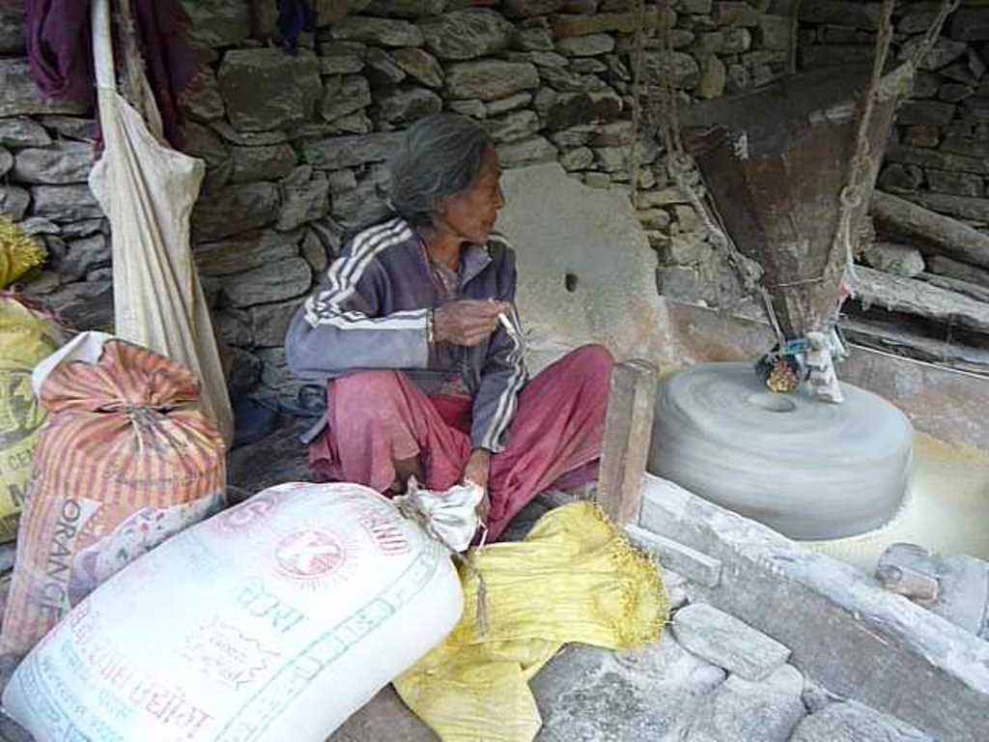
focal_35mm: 32
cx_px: 494
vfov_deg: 44.2
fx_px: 914
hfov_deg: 56.8
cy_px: 371
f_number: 4
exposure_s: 1/30
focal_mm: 5.2
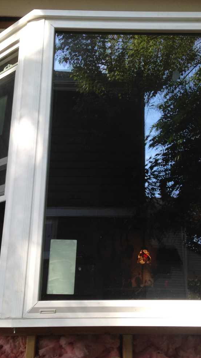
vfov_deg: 42.1
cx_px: 120
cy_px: 176
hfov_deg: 24.4
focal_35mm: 49
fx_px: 464
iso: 50
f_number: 2.4
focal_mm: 4.12
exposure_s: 1/132
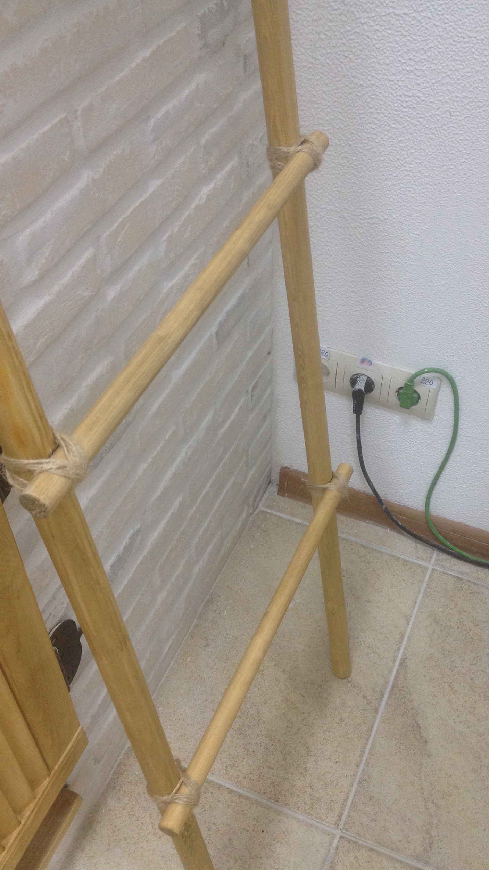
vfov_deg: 51.6
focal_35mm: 39
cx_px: 284
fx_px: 899
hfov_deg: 30.4
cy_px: 442
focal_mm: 4.28
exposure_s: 1/20
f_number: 2.4
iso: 100
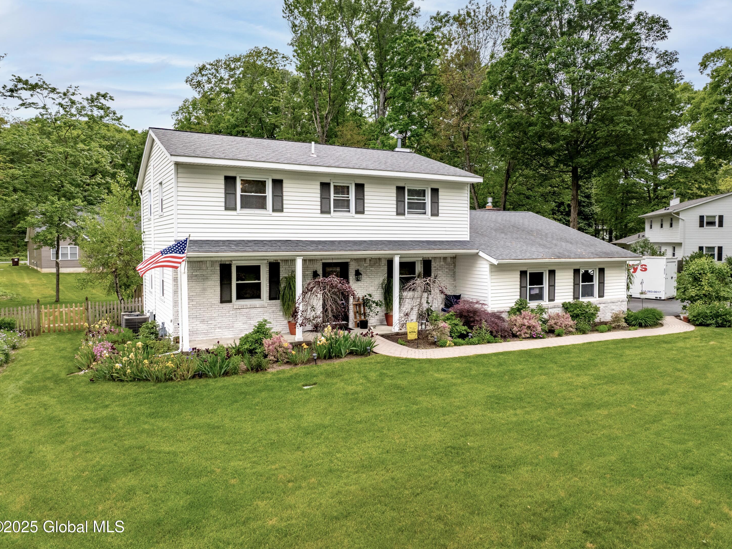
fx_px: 529
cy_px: 267
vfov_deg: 54.9
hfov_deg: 69.4
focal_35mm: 25
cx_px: 371
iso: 210
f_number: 2.8
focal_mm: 12.29
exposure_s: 1/1600
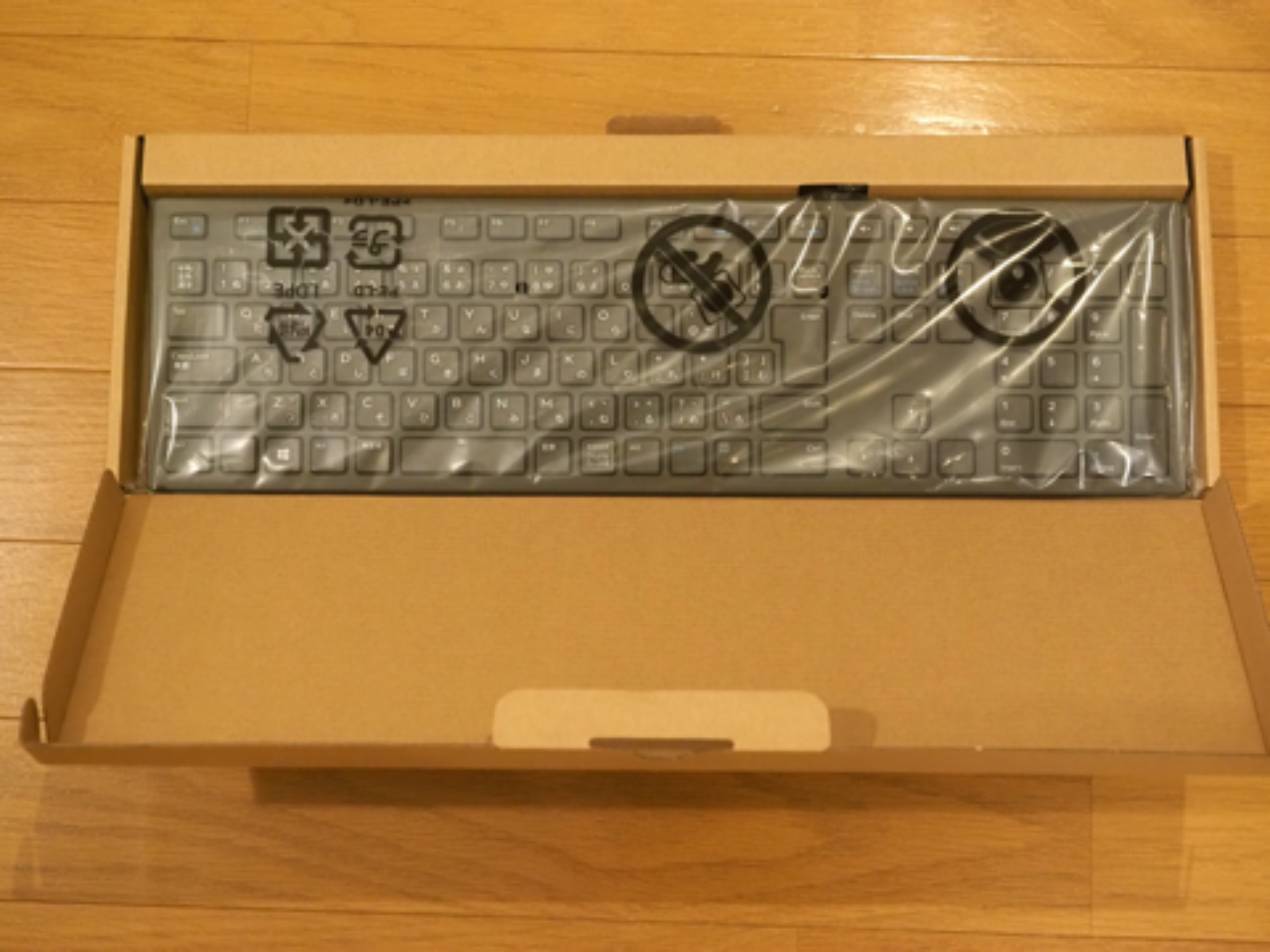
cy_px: 476
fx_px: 2275
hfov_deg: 31.2
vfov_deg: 23.7
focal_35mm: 62
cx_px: 635
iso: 3200
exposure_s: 1/60
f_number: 4
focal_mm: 31
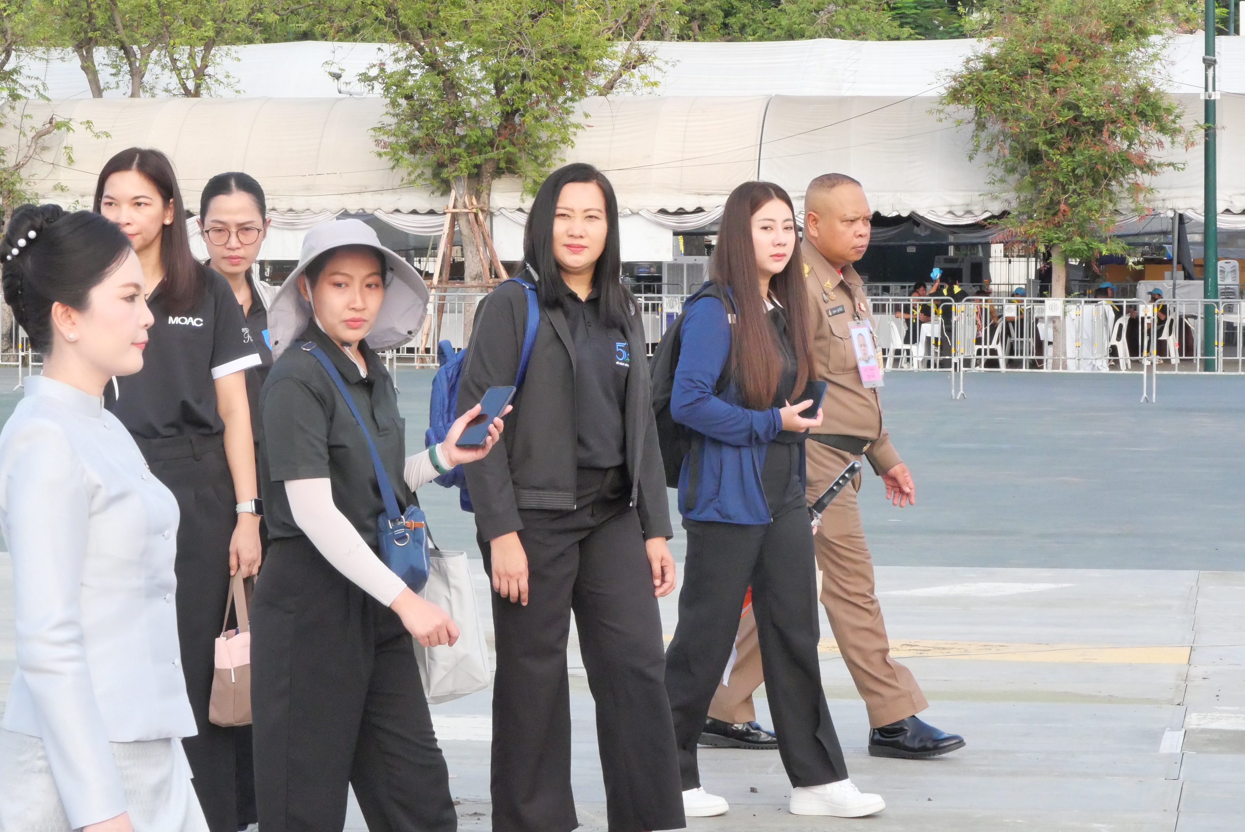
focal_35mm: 118
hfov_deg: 17.3
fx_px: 4083
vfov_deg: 11.6
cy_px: 416
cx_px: 622
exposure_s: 1/400
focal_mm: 57
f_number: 16
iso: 4000
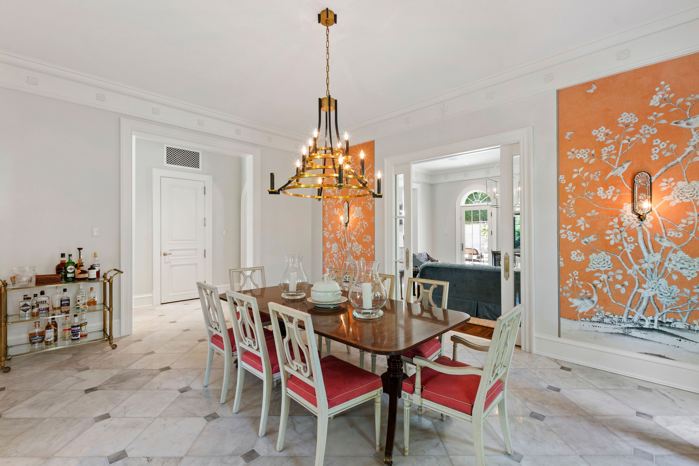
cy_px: 233
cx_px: 350
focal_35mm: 15
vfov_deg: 77.3
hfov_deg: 100.4
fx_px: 291
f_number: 8
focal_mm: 10
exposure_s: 1/1.67
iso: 100
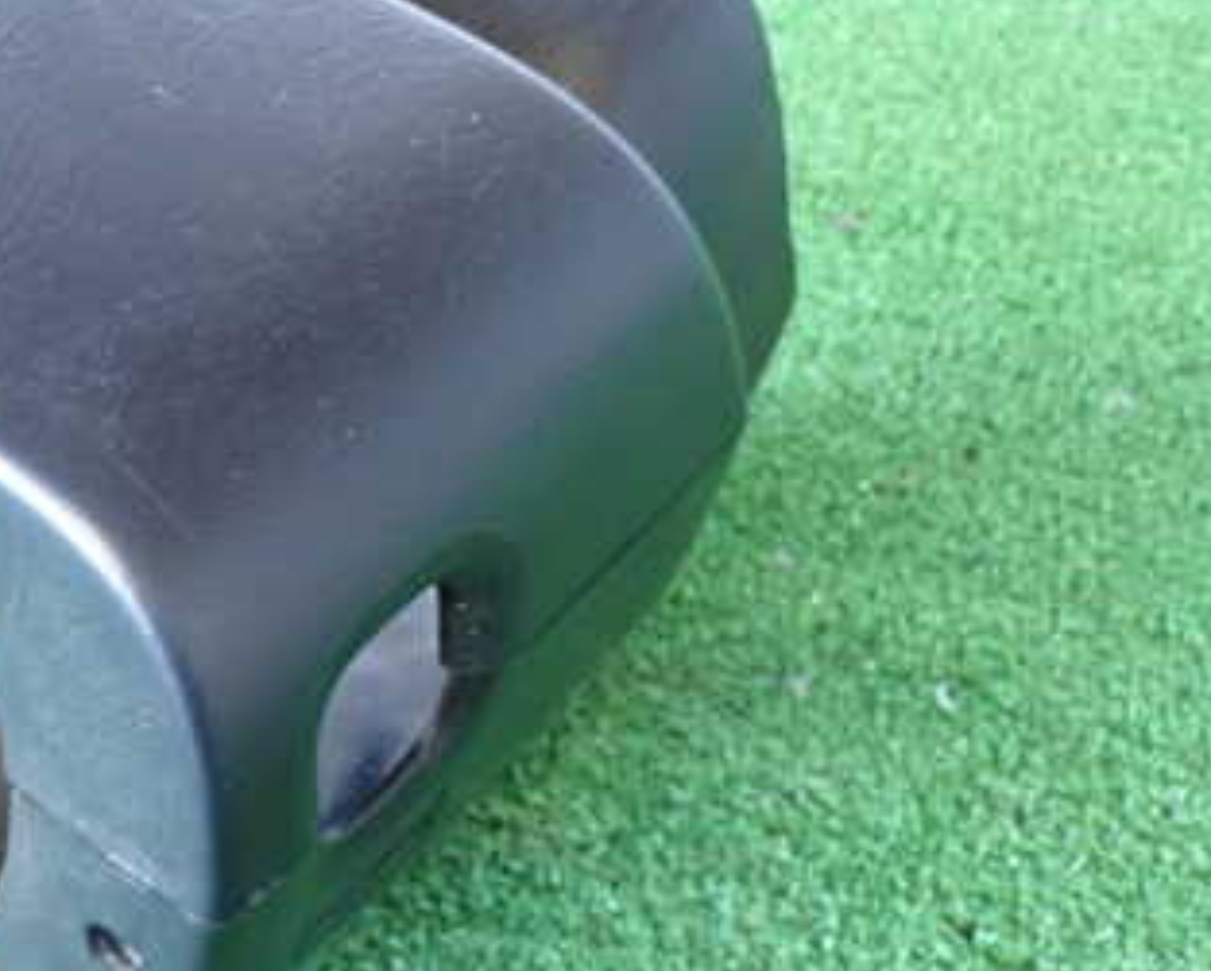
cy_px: 422
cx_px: 178
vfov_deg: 21.6
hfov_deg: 26.1
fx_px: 2547
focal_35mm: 71
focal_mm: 6.83
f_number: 2.7
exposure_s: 1/40
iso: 640
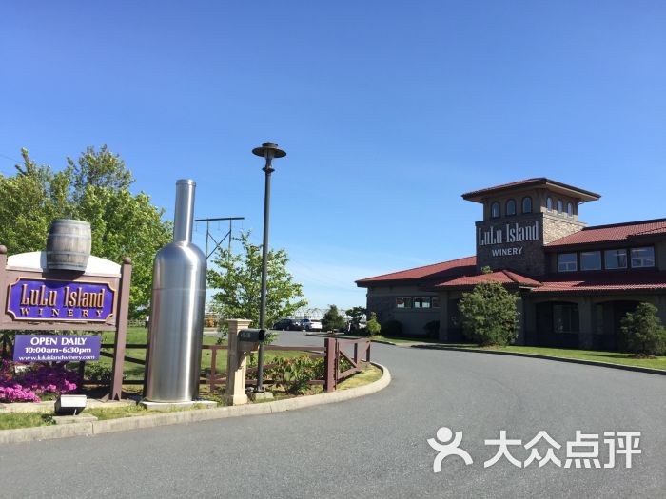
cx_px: 333
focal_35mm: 29
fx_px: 558
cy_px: 250
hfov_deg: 61.7
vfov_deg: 48.2
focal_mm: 4.15
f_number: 2.2
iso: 32
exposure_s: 1/964
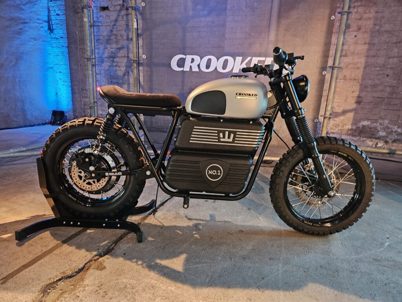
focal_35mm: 23
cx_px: 201
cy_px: 151
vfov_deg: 58.9
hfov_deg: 73.9
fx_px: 267
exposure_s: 1/26.4
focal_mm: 5.4
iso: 800
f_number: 1.8
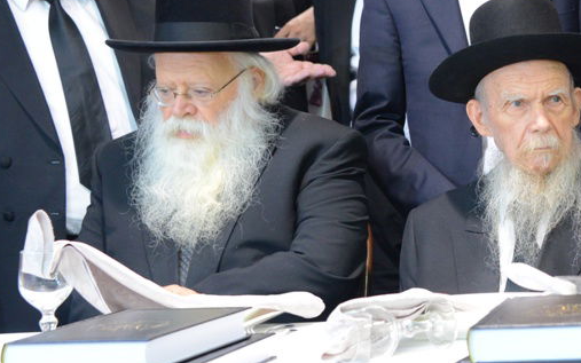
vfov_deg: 12.7
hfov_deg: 19.8
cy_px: 108
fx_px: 1631
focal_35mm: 103
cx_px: 540
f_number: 5.6
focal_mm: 50
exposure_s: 1/80
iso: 2500
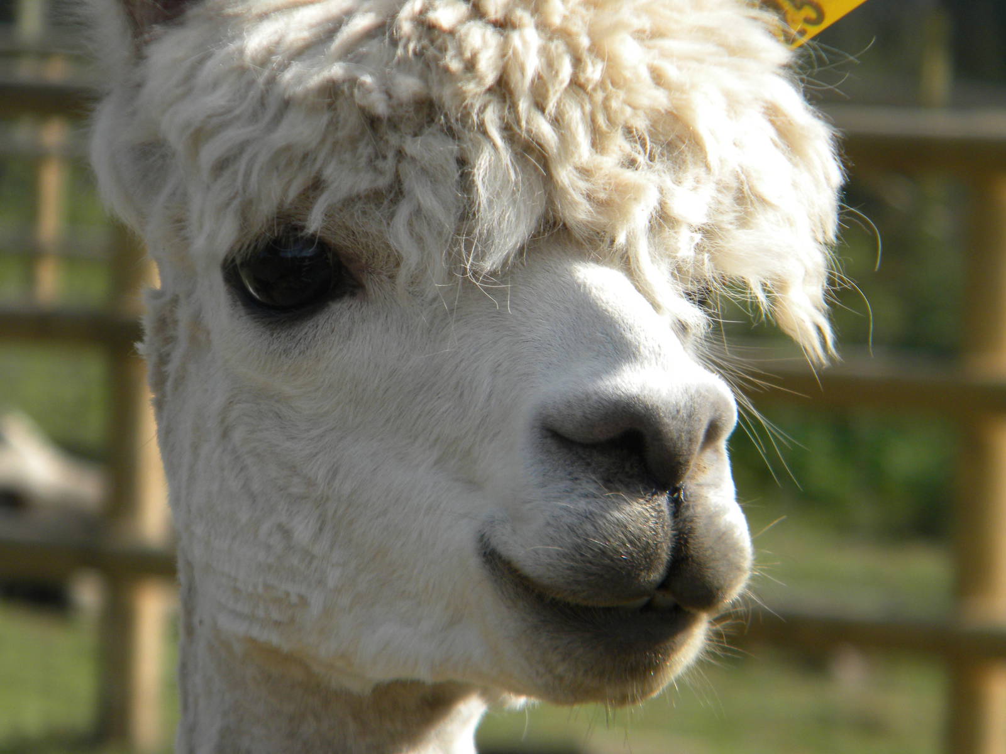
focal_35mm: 278
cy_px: 377
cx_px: 503
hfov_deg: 7.1
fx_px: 8079
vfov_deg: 5.3
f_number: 5.4
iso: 130
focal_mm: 50.4
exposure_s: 1/500
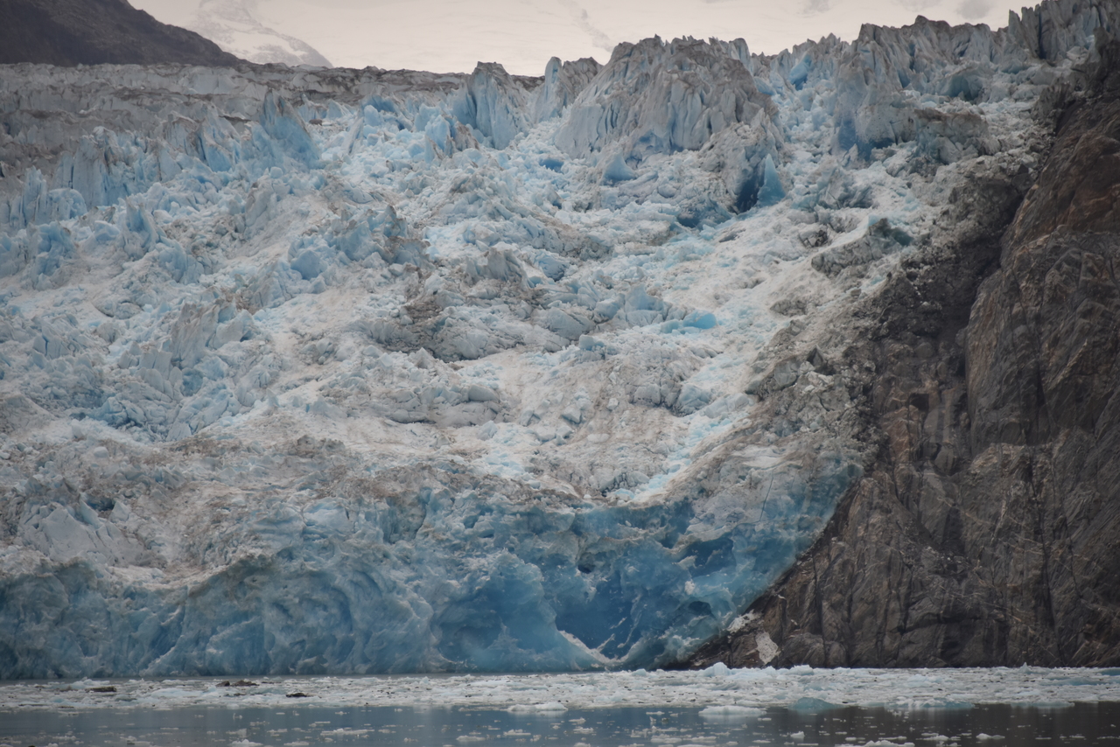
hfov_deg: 9.8
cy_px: 374
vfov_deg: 6.5
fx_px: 6534
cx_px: 560
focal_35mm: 210
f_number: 5.6
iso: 640
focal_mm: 210
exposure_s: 1/500
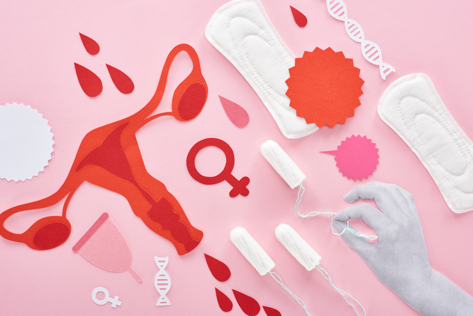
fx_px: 657
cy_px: 158
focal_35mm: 50
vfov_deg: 27.0
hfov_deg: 39.6
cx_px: 236
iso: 250
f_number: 9
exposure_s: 1/160
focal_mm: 50
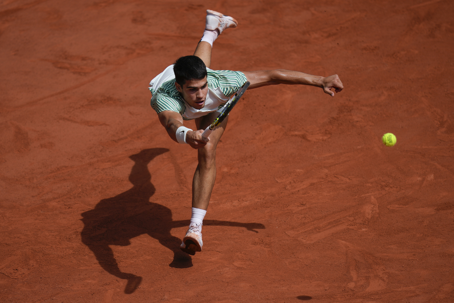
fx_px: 5044
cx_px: 227
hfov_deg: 5.2
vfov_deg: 3.4
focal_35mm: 400
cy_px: 152
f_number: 2.8
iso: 100
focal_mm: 400
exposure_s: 1/6400
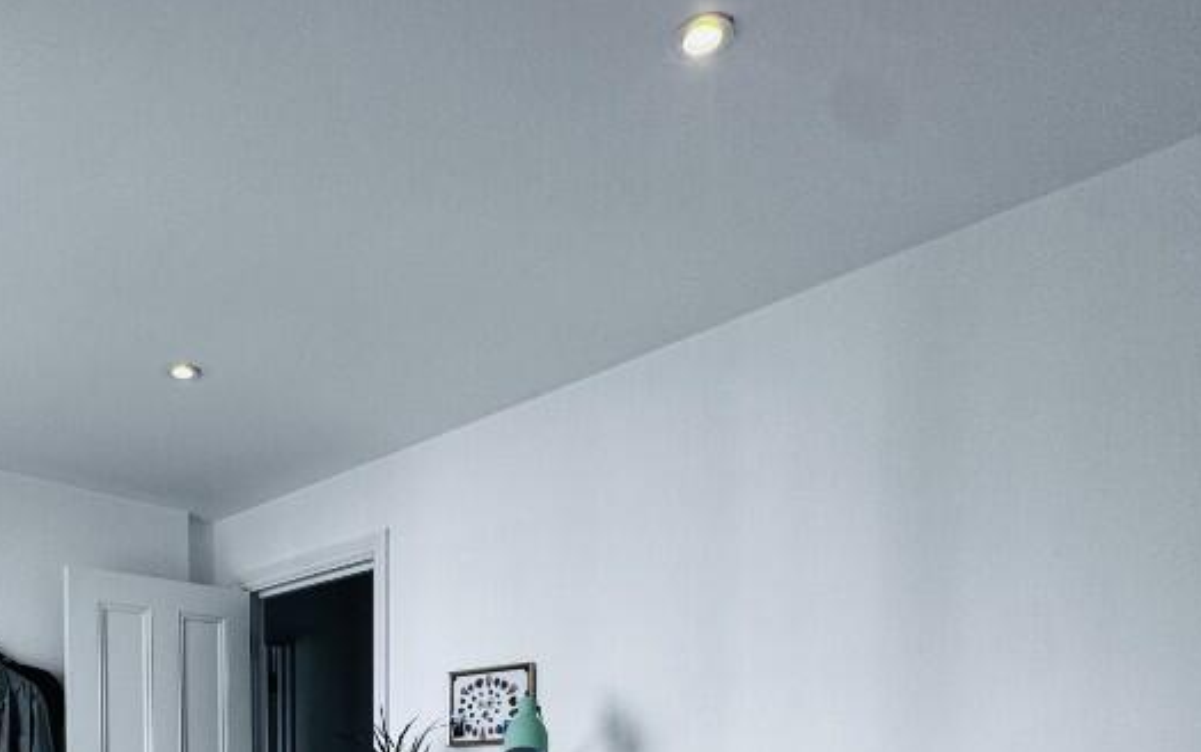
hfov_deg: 62.1
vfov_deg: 36.7
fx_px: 950
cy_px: 818
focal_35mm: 29
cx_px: 351
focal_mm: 2.22
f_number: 2.2
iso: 80
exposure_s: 1/99
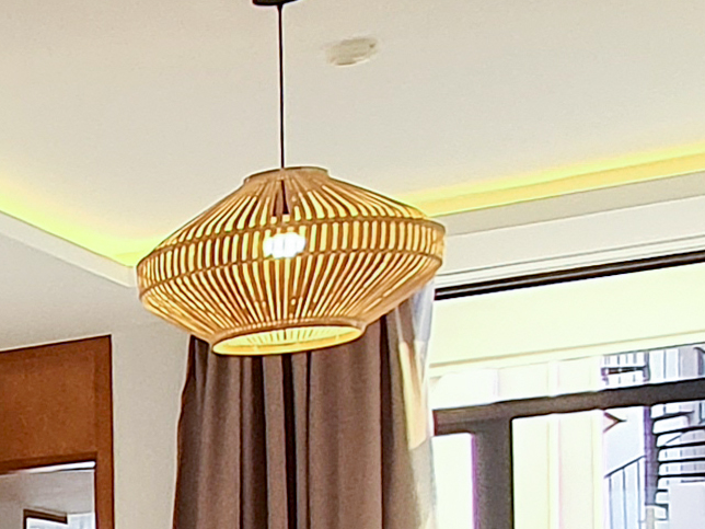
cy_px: 623
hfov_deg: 13.0
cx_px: -1164
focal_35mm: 93
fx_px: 1894
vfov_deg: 15.4
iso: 50
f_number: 2.2
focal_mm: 1.8
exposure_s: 1/100
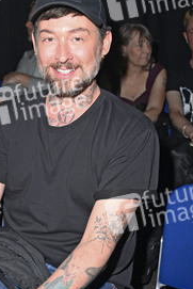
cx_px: 63
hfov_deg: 24.1
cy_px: 156
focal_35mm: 56
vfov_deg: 35.6
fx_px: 450
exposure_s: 1/125
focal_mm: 38
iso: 1000
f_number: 5.6
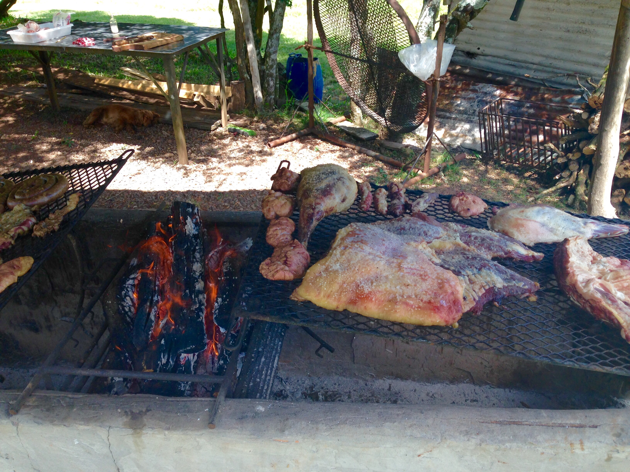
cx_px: 315
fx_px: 601
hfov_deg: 55.4
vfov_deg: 42.9
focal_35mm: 33
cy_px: 236
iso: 50
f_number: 2.4
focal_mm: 4.12
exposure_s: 1/208
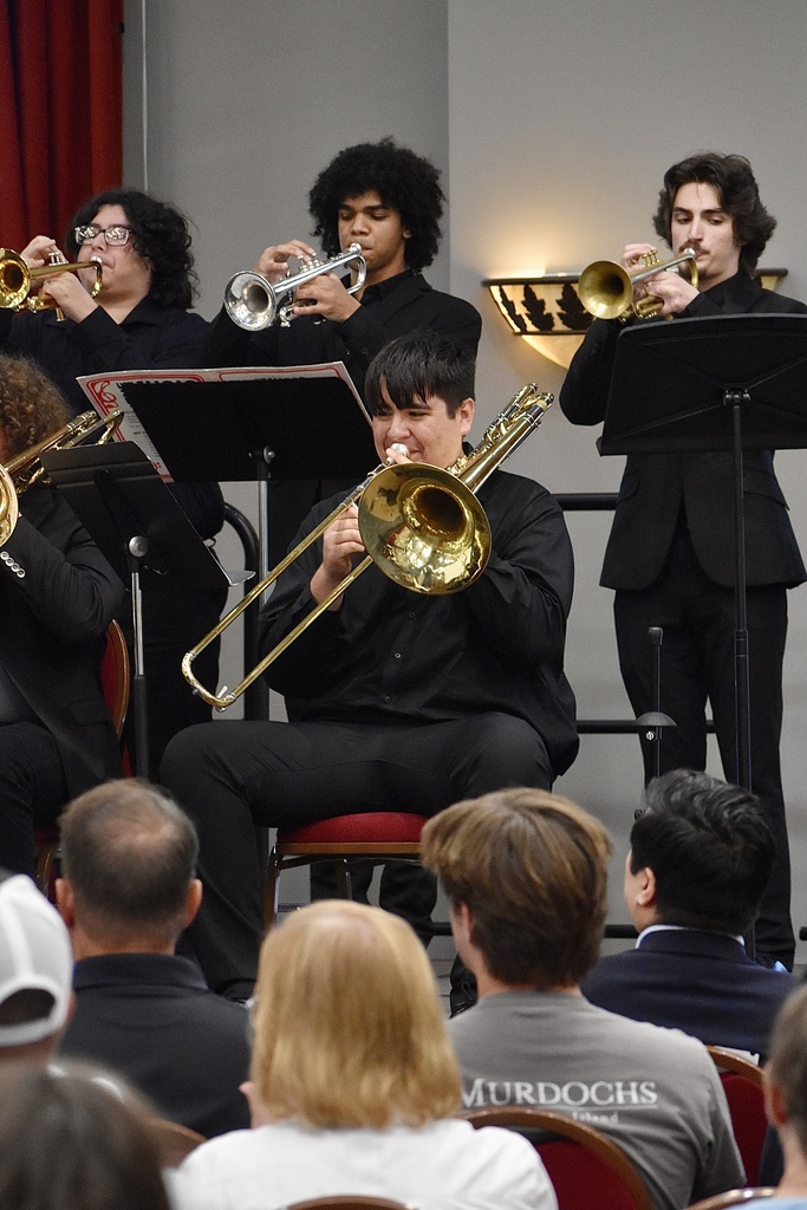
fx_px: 5848
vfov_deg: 11.8
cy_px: 605
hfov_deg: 7.9
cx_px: 404
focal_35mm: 174
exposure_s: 1/320
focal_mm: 116
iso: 3200
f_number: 4.8
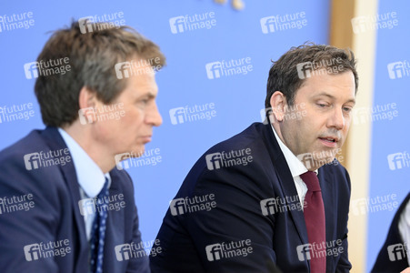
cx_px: 205
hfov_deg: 15.2
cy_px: 136
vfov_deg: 10.1
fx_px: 1536
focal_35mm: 135
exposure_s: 1/1250
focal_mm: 135
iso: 4000
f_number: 4
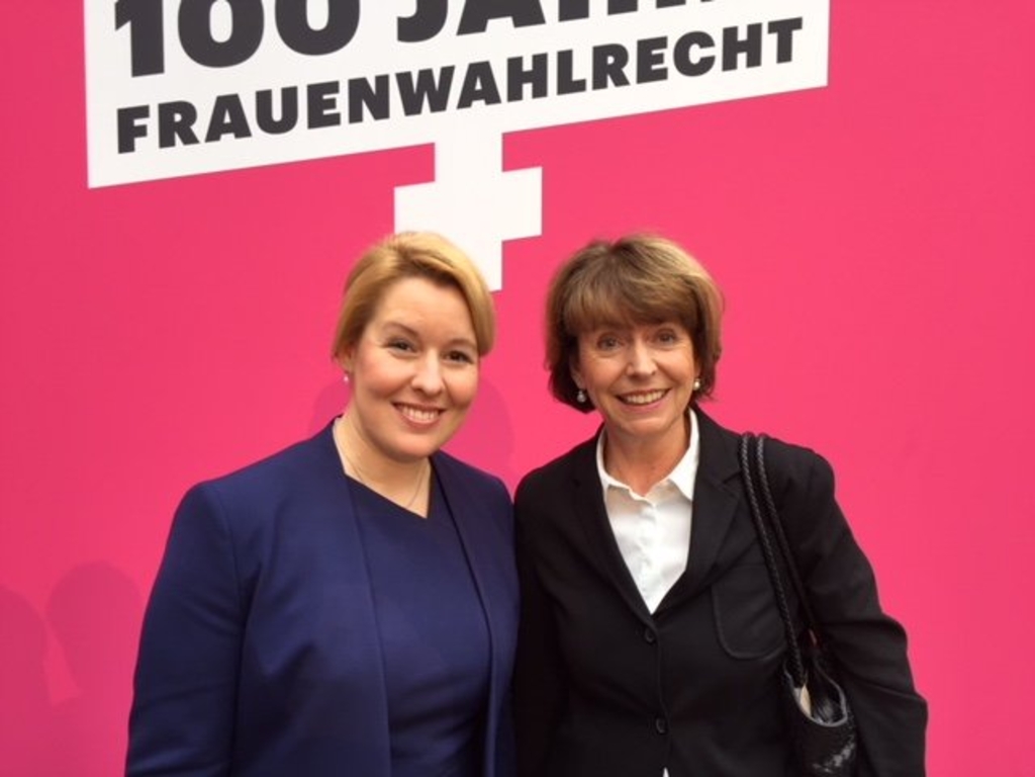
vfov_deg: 48.2
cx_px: 518
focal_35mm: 29
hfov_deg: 61.7
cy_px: 388
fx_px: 867
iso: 32
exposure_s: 1/50
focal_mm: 4.15
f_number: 2.2
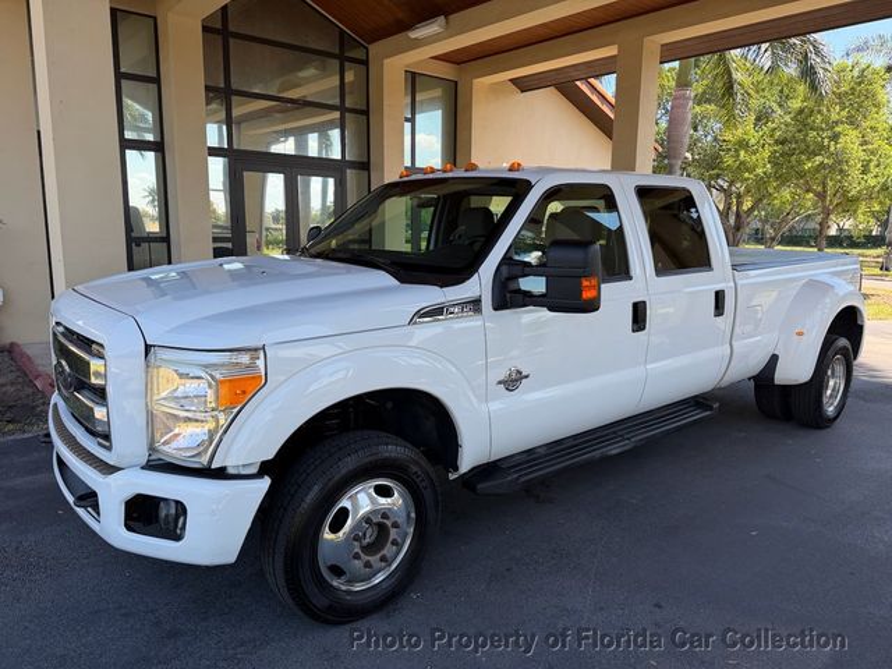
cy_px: 334
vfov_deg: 56.8
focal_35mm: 24
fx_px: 618
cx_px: 446
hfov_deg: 71.6
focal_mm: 6.76
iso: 80
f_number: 1.78
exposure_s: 1/858
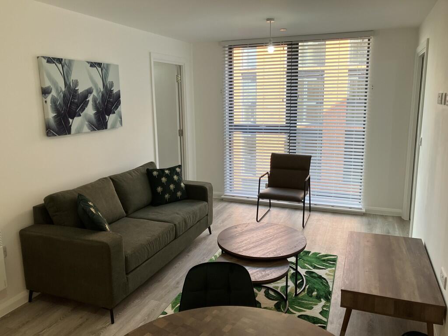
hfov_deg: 63.4
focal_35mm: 28
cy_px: 168
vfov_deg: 49.7
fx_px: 362
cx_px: 224
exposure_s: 1/100
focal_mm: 3.99
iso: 50
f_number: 1.8
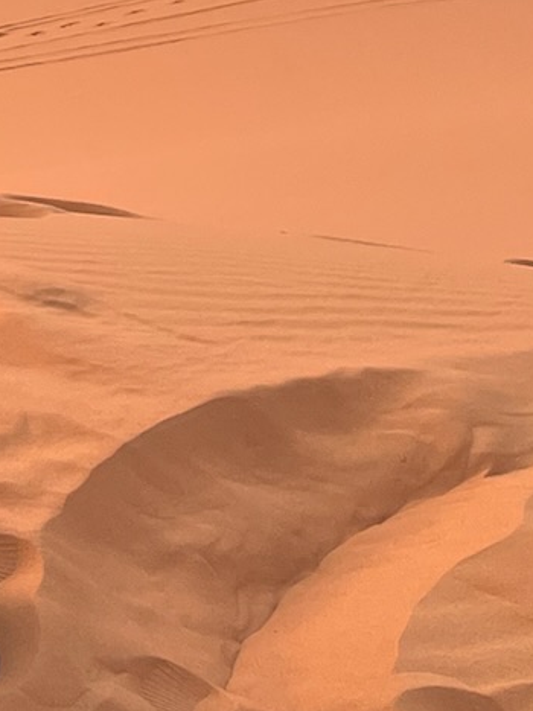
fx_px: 2341
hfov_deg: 11.5
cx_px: -592
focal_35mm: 114
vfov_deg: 15.6
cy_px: -420
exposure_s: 1/357
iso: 50
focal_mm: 5.7
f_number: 1.5
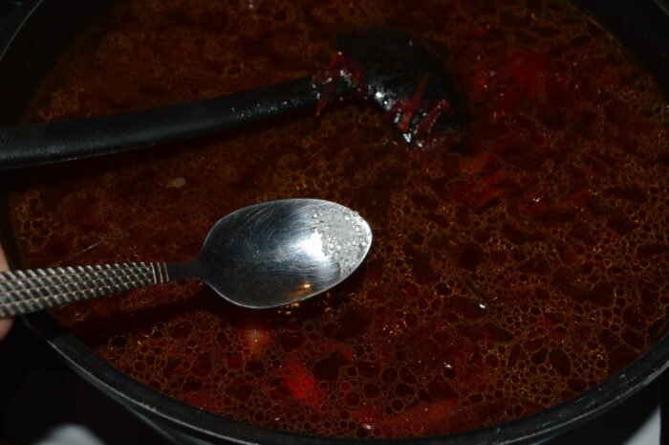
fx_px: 807
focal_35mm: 44
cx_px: 334
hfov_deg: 45.0
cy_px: 222
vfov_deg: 30.8
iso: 100
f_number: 8
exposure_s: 1/60
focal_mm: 29
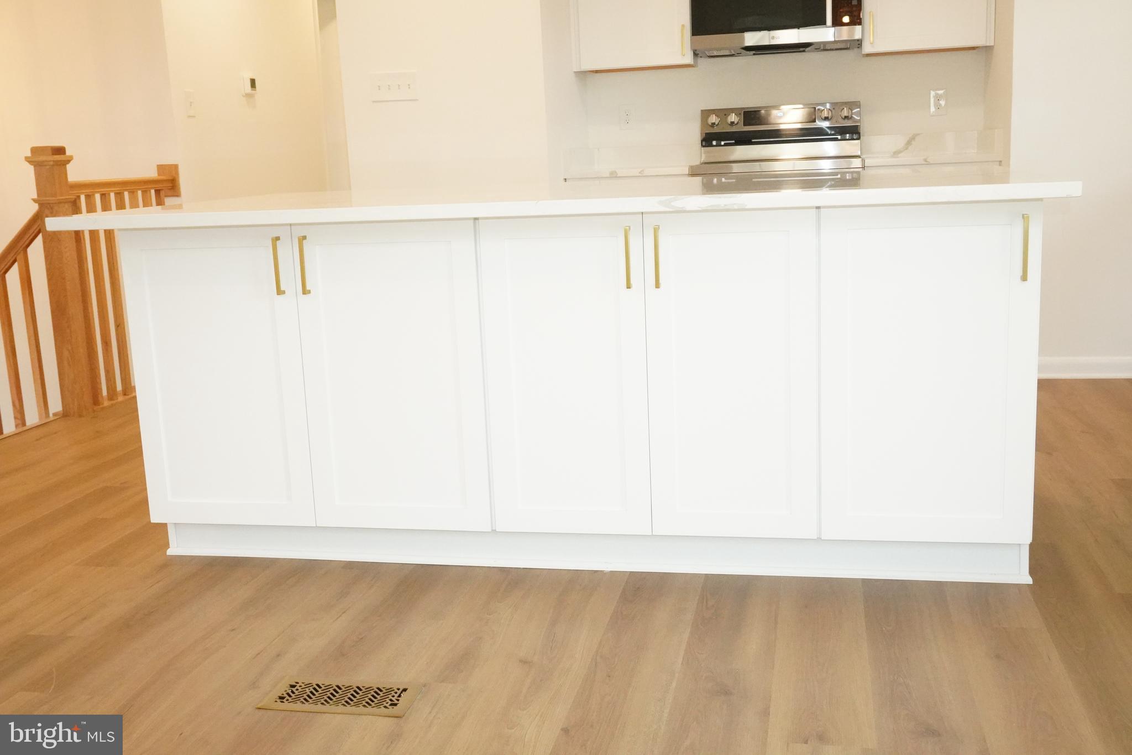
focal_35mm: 38
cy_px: 378
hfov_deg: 51.3
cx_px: 566
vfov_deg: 35.5
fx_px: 1179
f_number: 10
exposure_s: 1/160
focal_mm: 25
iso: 8000
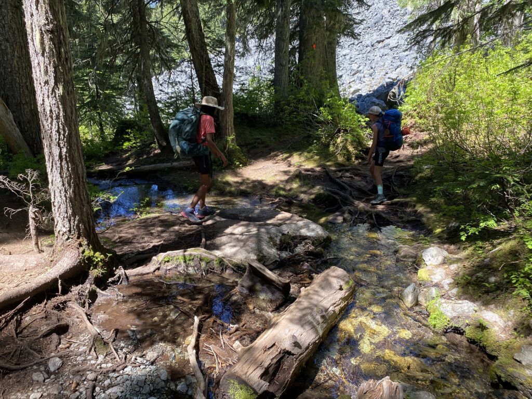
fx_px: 400
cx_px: 266
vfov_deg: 53.1
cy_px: 200
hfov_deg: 67.3
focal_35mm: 26
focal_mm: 4.25
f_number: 1.8
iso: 32
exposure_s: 1/190
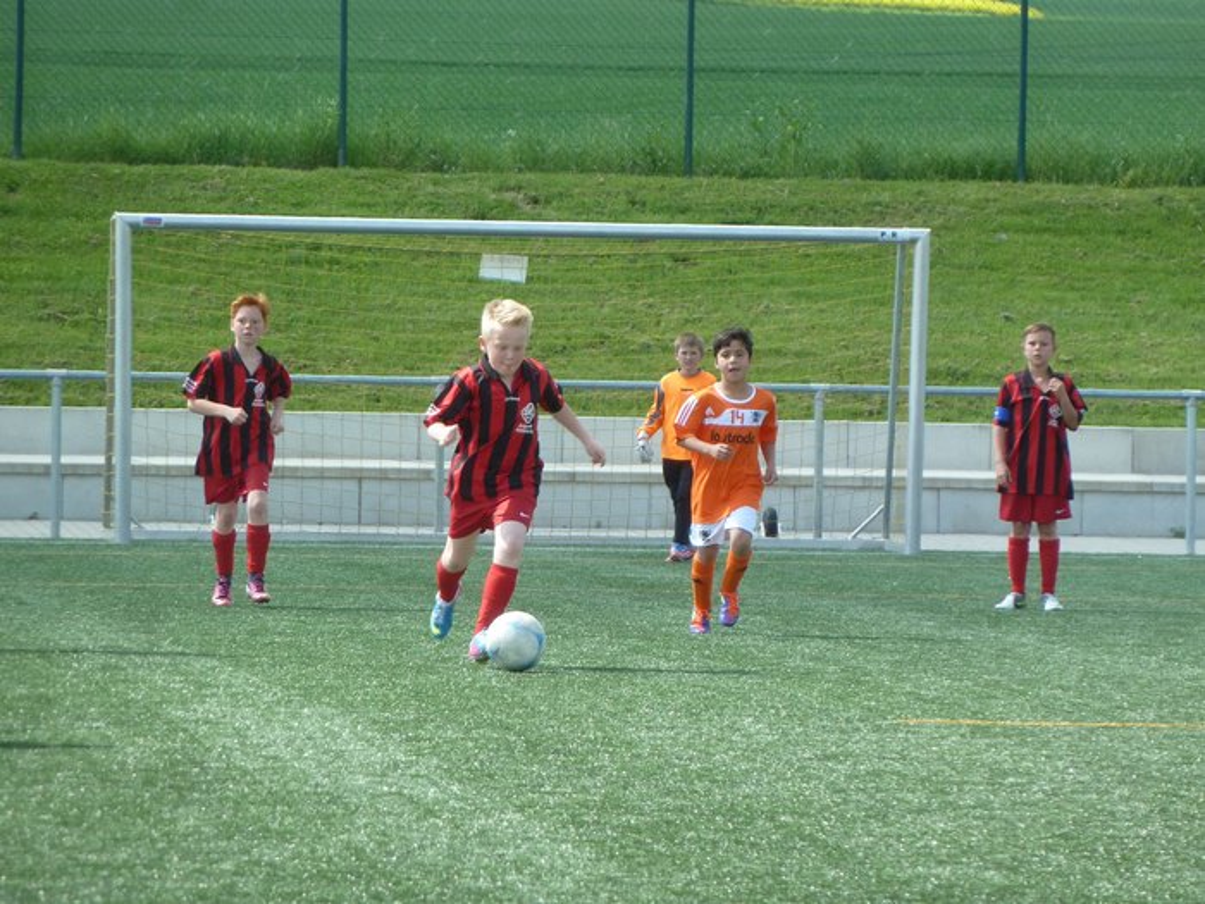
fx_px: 10443
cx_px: 602
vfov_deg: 5.0
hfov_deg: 6.6
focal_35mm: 300
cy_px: 452
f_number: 4.9
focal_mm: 49.2
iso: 160
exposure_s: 1/250
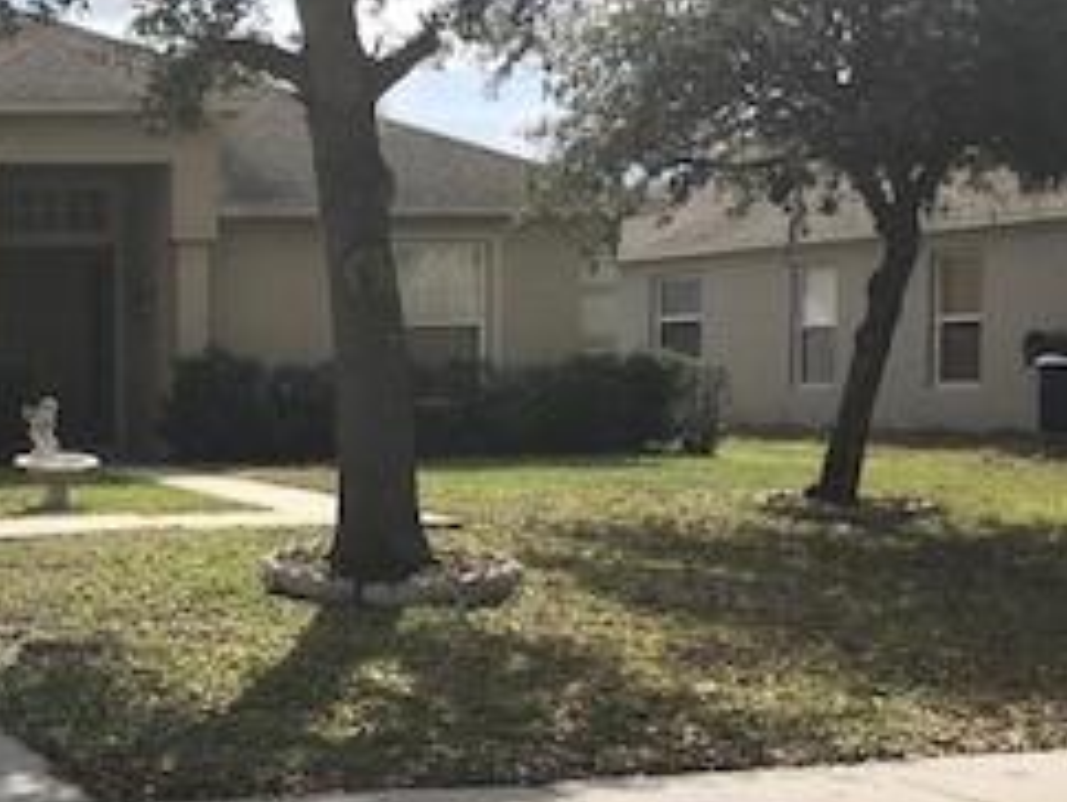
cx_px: -44
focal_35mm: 74
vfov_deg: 19.8
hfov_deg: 24.8
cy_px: 560
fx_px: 2283
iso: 20
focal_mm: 4
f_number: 1.8
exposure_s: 1/2667
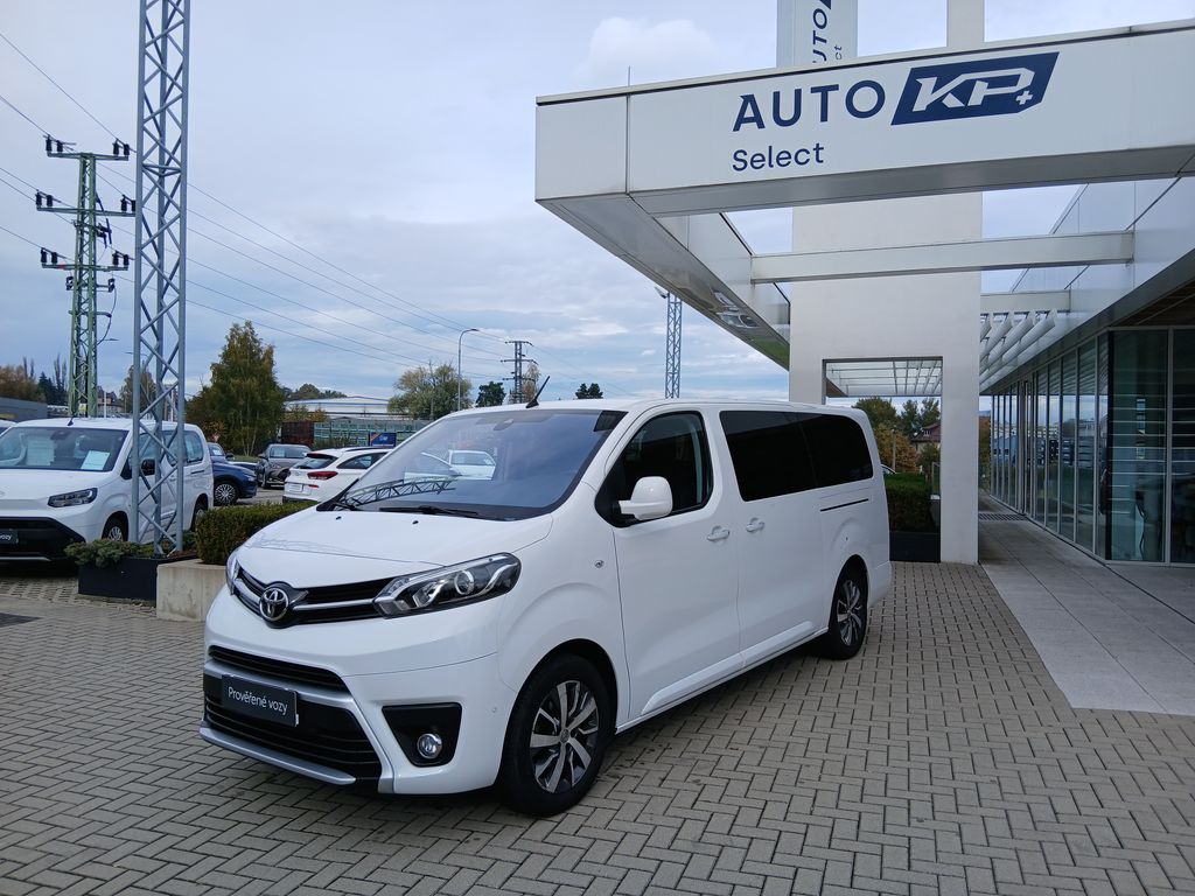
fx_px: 898
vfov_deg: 53.1
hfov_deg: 67.3
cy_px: 448
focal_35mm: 26
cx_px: 598
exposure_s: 1/357
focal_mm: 3.98
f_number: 1.8
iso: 20
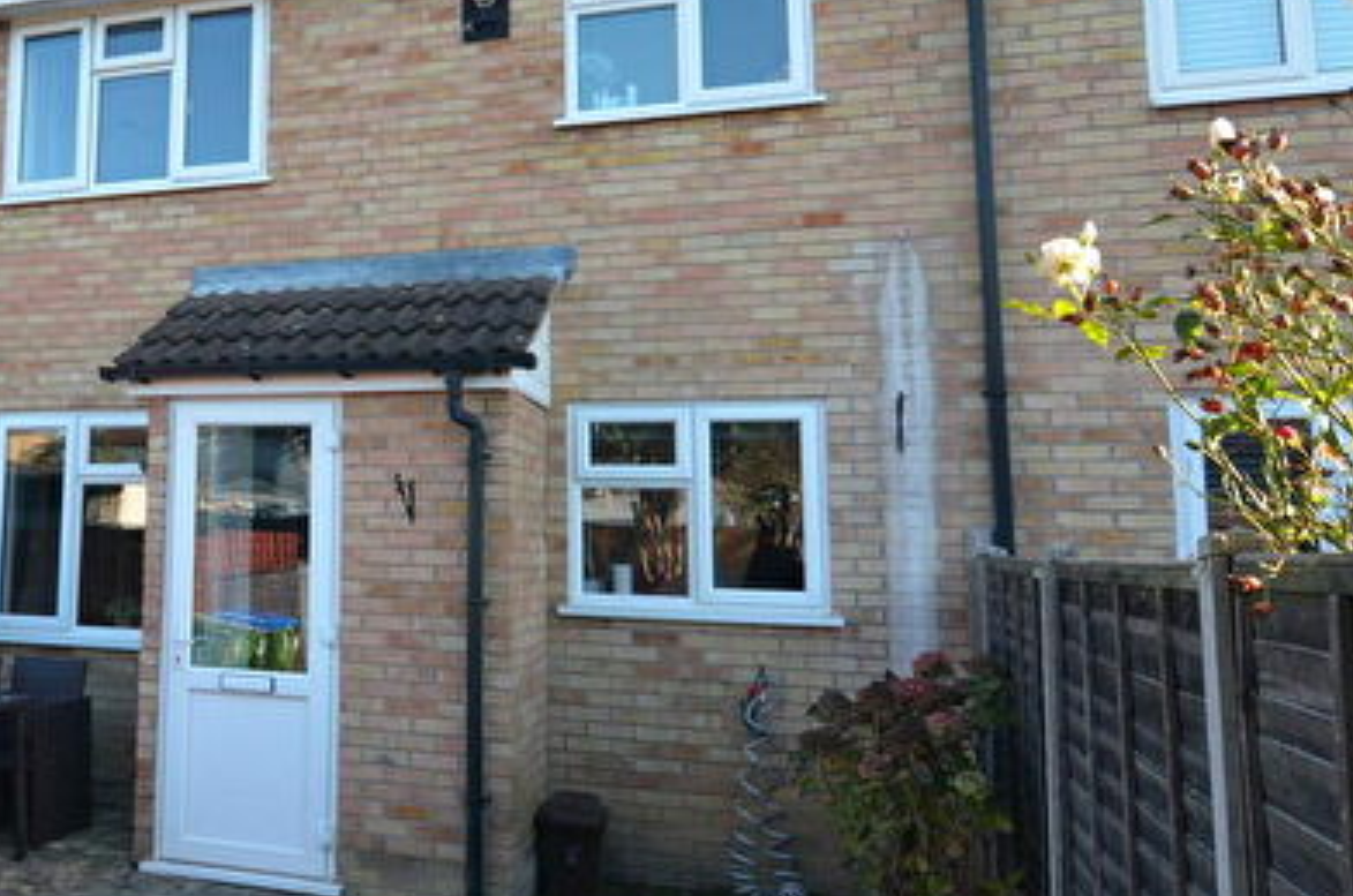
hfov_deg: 50.8
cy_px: 389
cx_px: 242
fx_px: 1309
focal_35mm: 35
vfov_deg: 37.7
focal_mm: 13
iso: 200
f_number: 6.3
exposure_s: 1/160
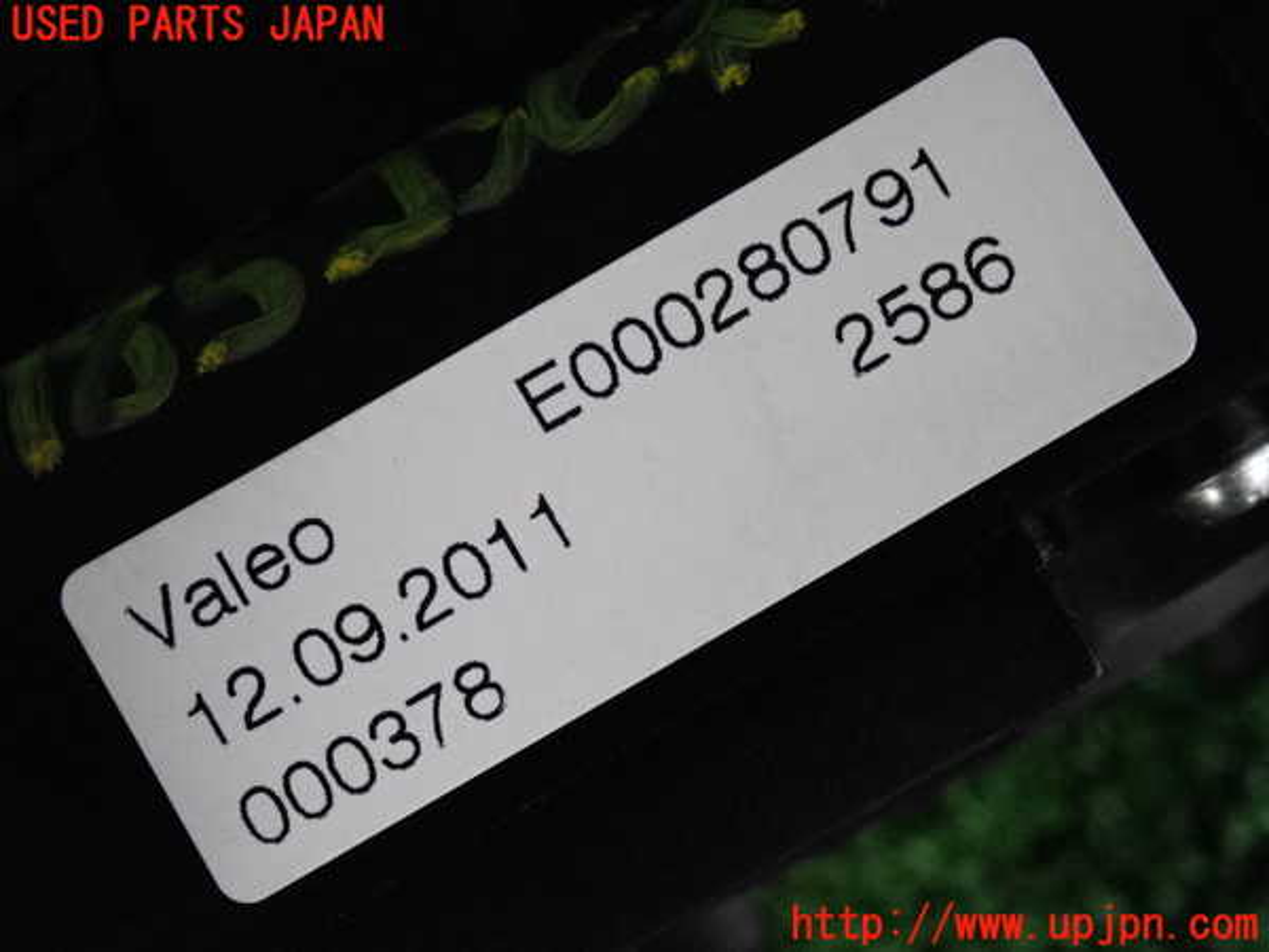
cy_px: 476
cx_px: 634
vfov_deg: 18.0
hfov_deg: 23.8
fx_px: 3006
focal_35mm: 82
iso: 2000
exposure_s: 1/125
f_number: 4.3
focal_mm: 14.62
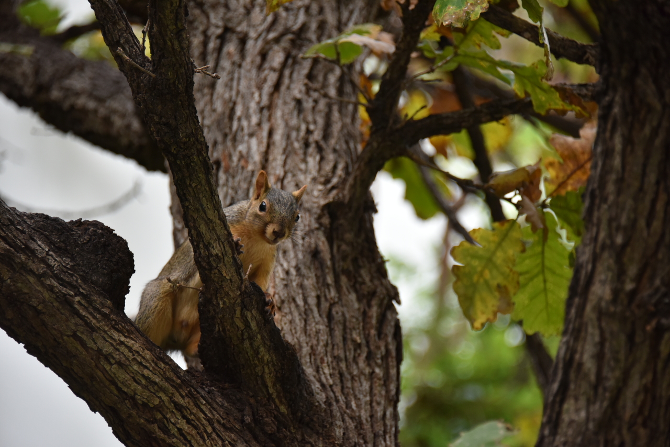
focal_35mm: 190
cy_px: 224
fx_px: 3537
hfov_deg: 10.8
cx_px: 335
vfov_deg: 7.2
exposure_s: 1/400
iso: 1800
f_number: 5.6
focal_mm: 190
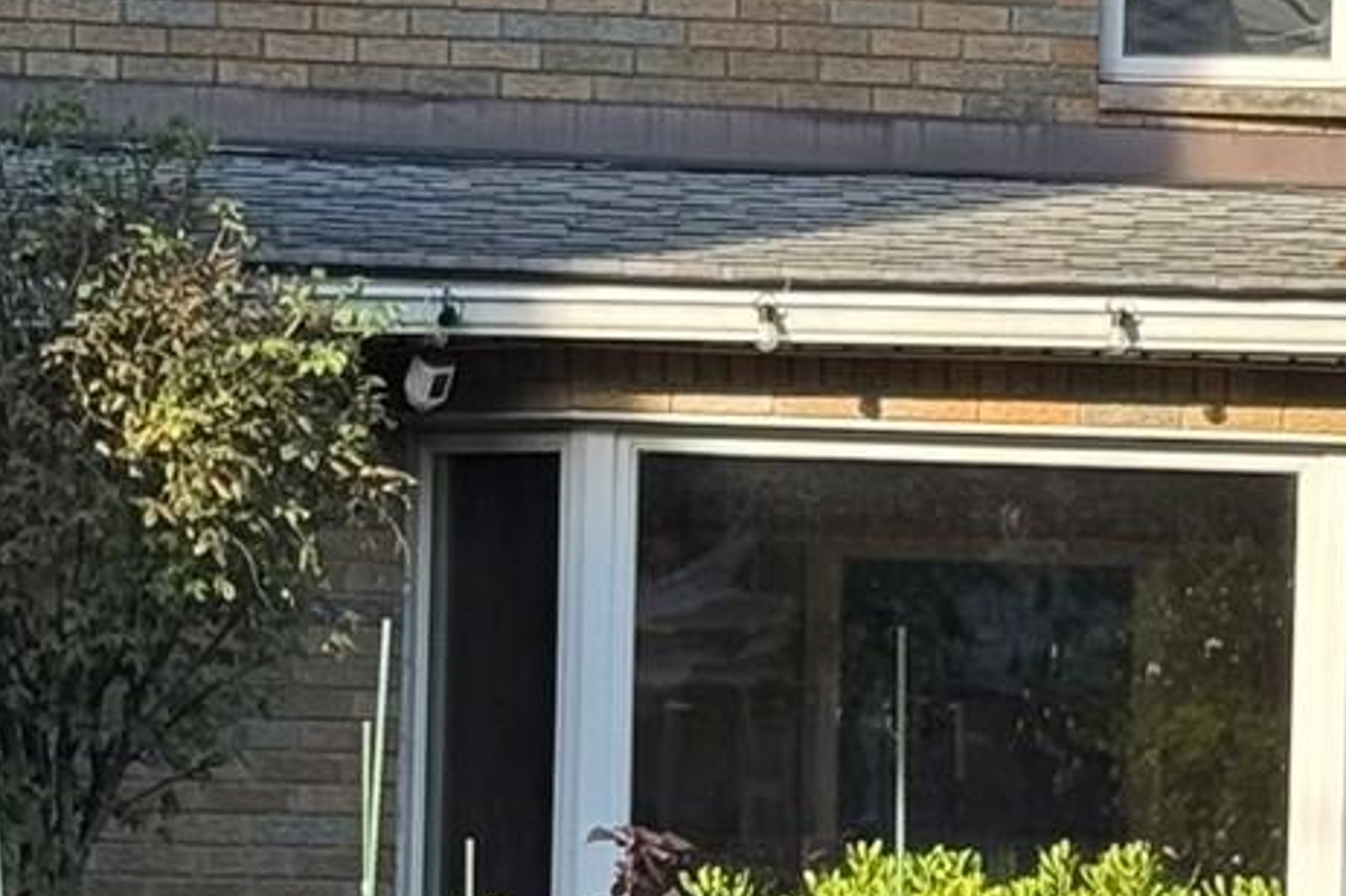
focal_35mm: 221
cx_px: 1704
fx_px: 8257
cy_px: 890
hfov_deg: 9.2
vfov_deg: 6.2
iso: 64
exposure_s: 1/1094
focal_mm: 6.76
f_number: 1.78
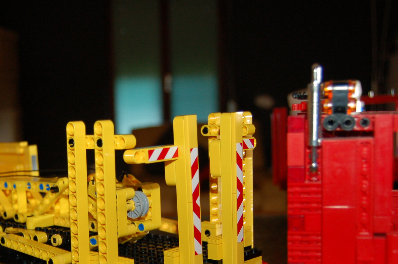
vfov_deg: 23.1
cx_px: 116
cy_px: 204
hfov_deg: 34.0
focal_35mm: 58
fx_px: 641
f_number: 3.8
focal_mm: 22
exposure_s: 1/60
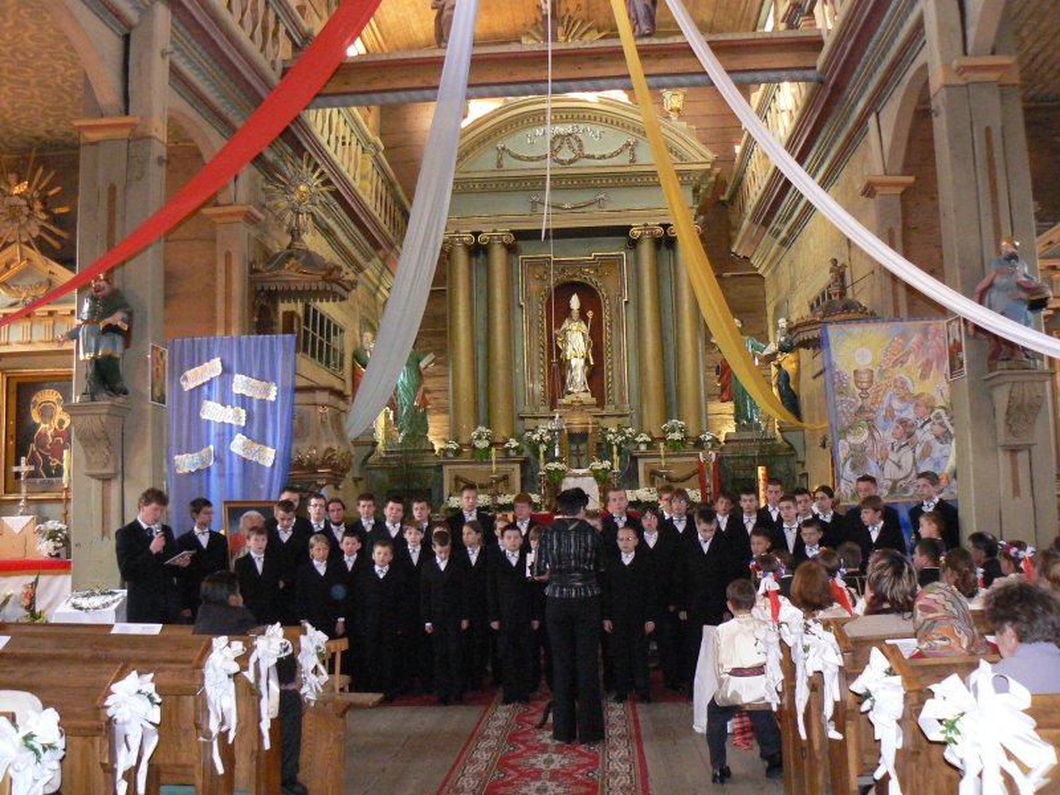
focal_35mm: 36
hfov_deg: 51.4
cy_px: 398
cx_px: 530
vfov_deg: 39.7
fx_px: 1102
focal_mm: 6
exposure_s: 1/30
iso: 400
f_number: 2.8
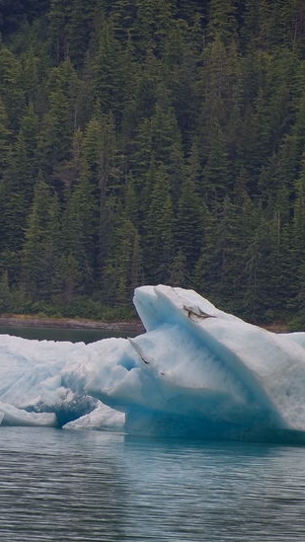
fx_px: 10534
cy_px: 295
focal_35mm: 733
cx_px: -10
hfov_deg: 1.7
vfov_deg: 2.9
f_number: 5.6
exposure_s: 1/640
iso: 220
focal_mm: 300
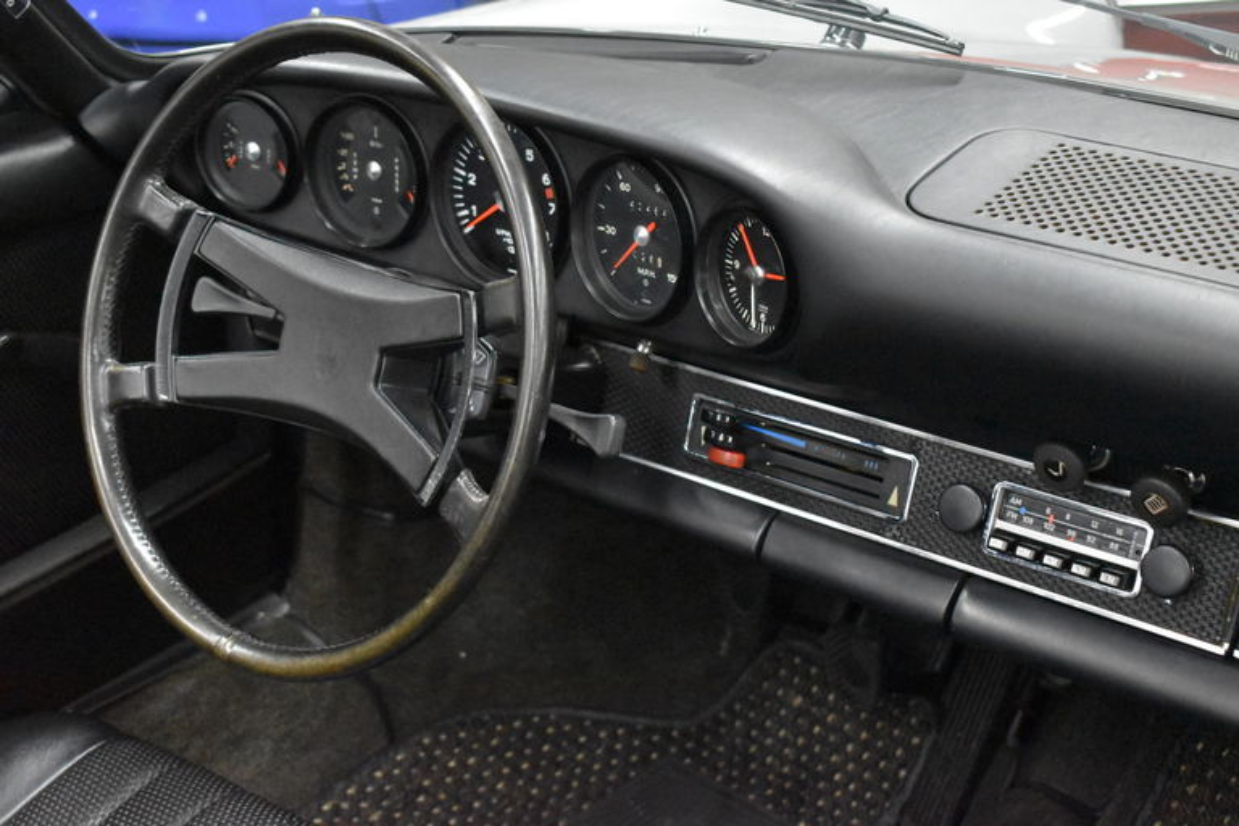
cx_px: 620
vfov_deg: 23.8
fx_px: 1962
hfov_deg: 35.1
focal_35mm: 57
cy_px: 413
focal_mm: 38
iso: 9000
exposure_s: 1/125
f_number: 4.8
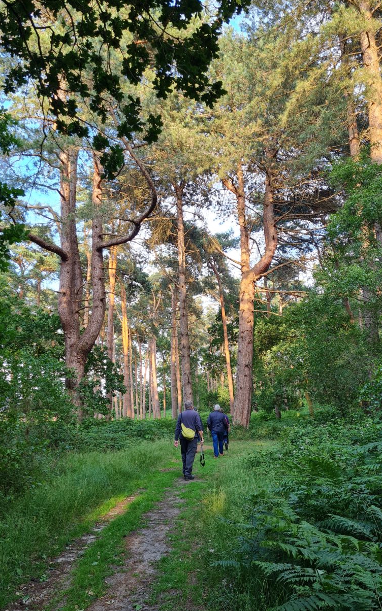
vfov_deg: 64.6
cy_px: 304
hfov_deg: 43.1
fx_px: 483
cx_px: 200
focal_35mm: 29
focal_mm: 5.4
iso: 50
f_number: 1.8
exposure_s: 1/103
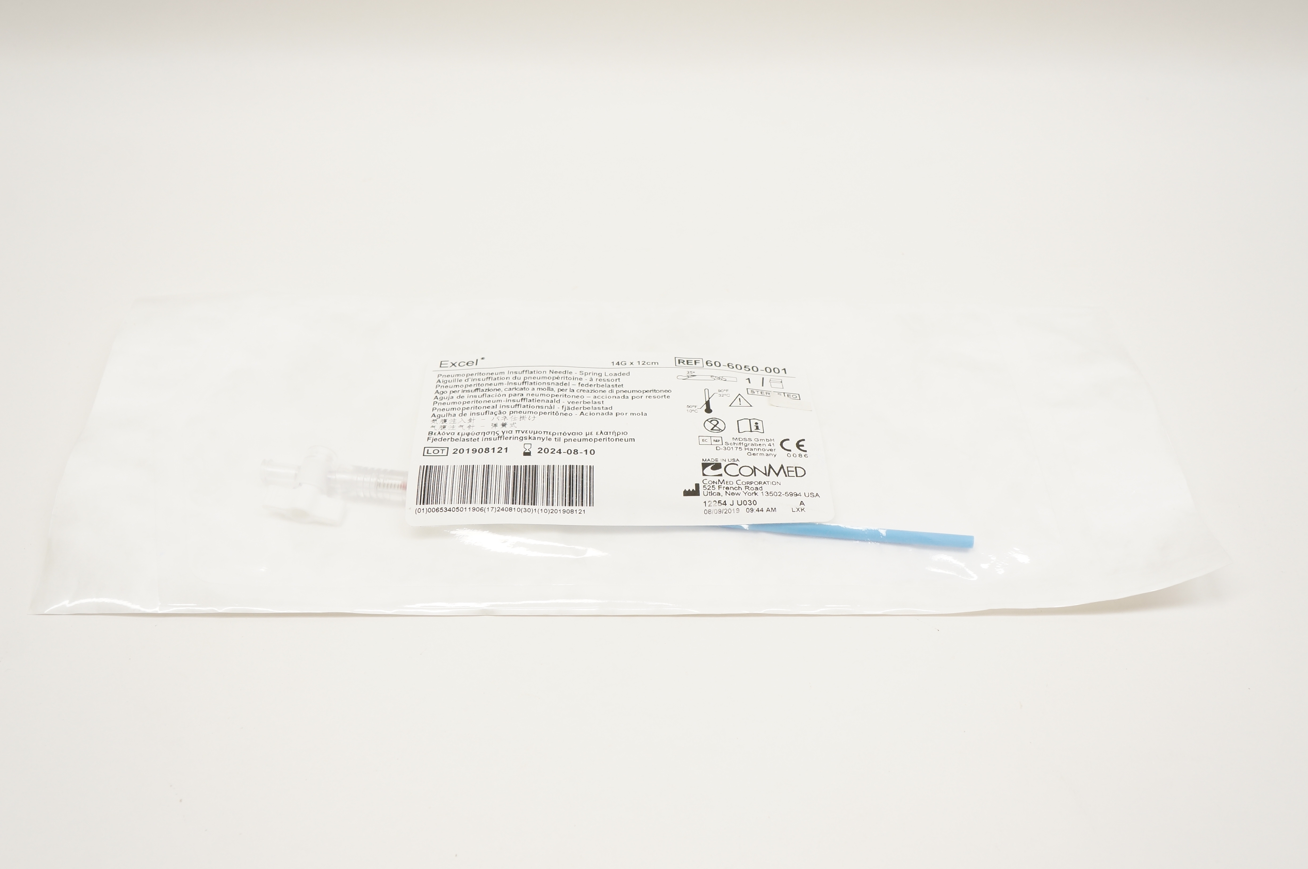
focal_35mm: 34
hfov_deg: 55.2
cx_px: 654
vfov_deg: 38.3
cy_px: 434
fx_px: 1252
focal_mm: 23
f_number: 6.3
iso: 400
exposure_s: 1/60
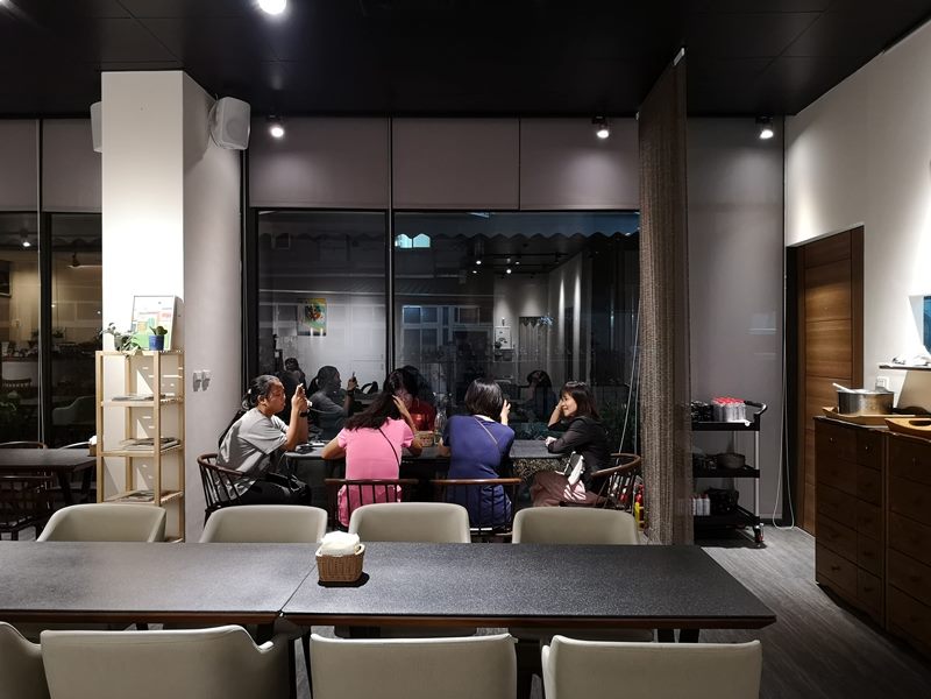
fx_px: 726
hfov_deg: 65.3
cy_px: 350
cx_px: 466
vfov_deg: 51.4
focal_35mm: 27
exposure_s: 1/30
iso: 320
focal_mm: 3.95
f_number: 1.8
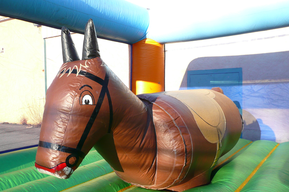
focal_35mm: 32
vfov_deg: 41.1
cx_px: 143
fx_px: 257
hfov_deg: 58.7
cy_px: 105
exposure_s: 1/160
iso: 100
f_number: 3.4
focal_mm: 4.9
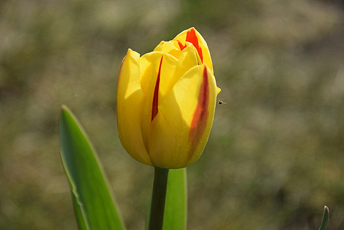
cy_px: 115
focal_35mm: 158
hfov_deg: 13.0
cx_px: 172
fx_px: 1505
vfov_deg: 8.7
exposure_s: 1/640
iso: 200
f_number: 8
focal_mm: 105
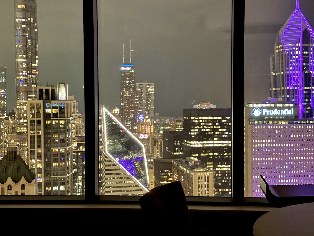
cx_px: 157
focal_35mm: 48
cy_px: 118
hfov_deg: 39.6
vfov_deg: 30.3
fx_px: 436
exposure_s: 1/5
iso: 800
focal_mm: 6.76
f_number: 1.78
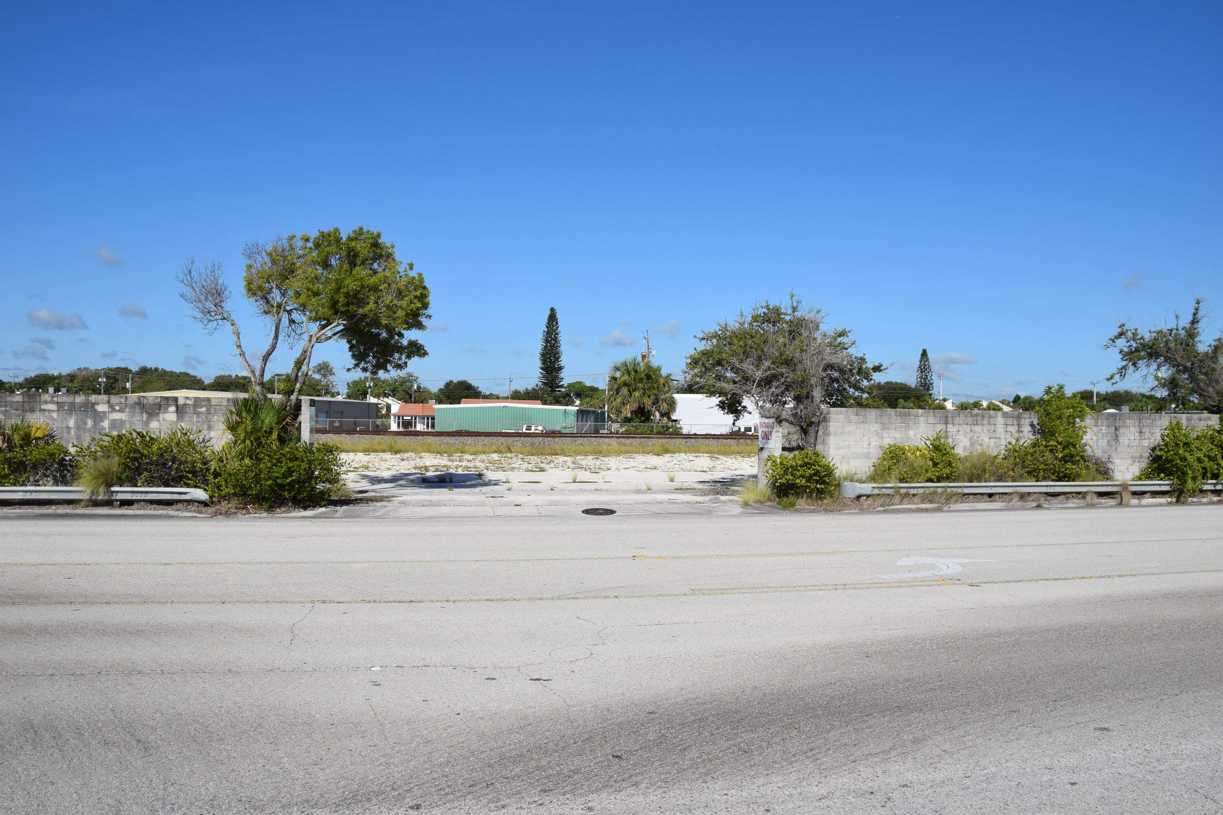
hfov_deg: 67.4
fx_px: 917
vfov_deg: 47.9
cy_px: 408
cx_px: 612
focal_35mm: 27
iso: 200
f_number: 11
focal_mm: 18
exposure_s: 1/500
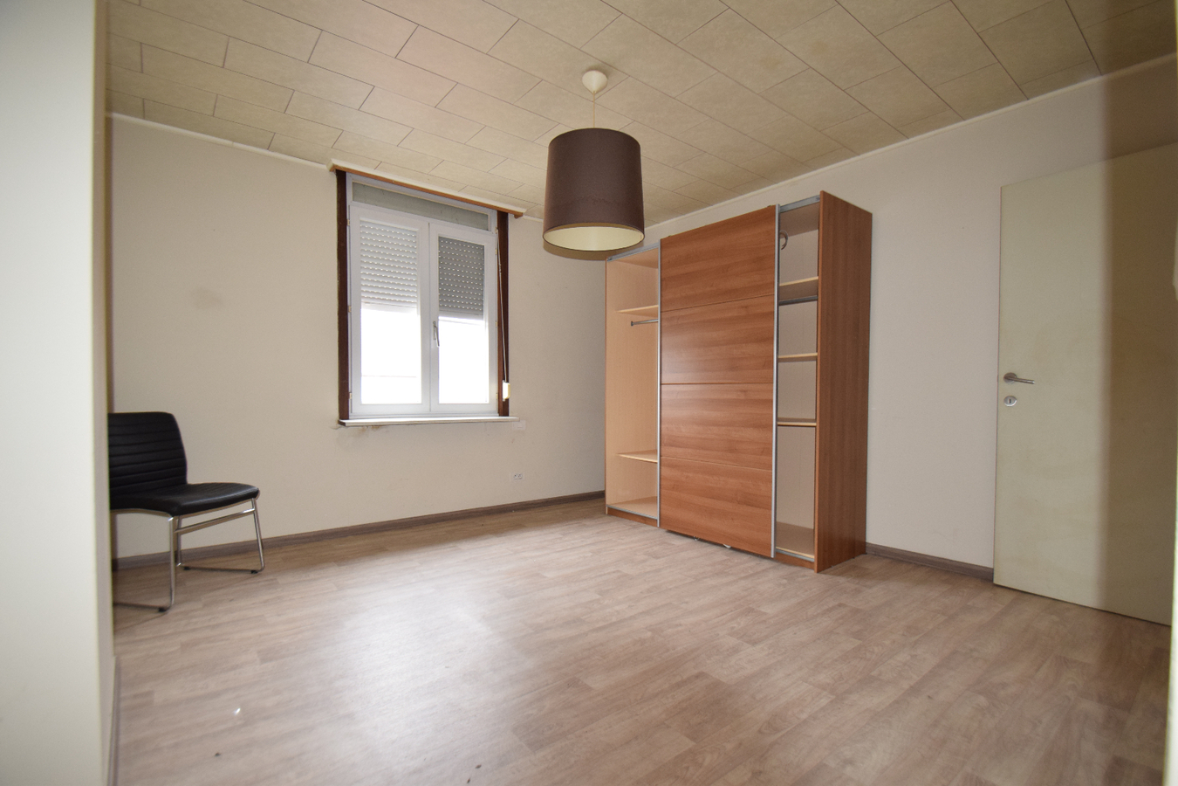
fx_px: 491
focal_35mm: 15
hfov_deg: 100.4
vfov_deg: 77.3
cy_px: 393
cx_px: 589
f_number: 5
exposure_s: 1/100
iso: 800
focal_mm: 10
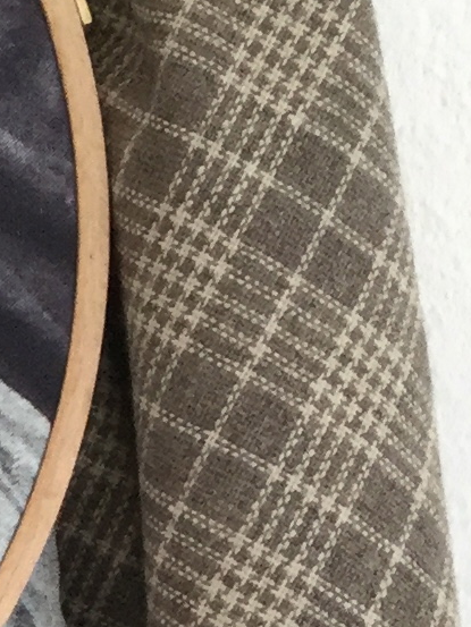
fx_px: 3319
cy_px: 891
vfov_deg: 10.5
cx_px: -616
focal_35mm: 183
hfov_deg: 7.6
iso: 40
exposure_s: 1/33
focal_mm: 3.3
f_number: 2.4
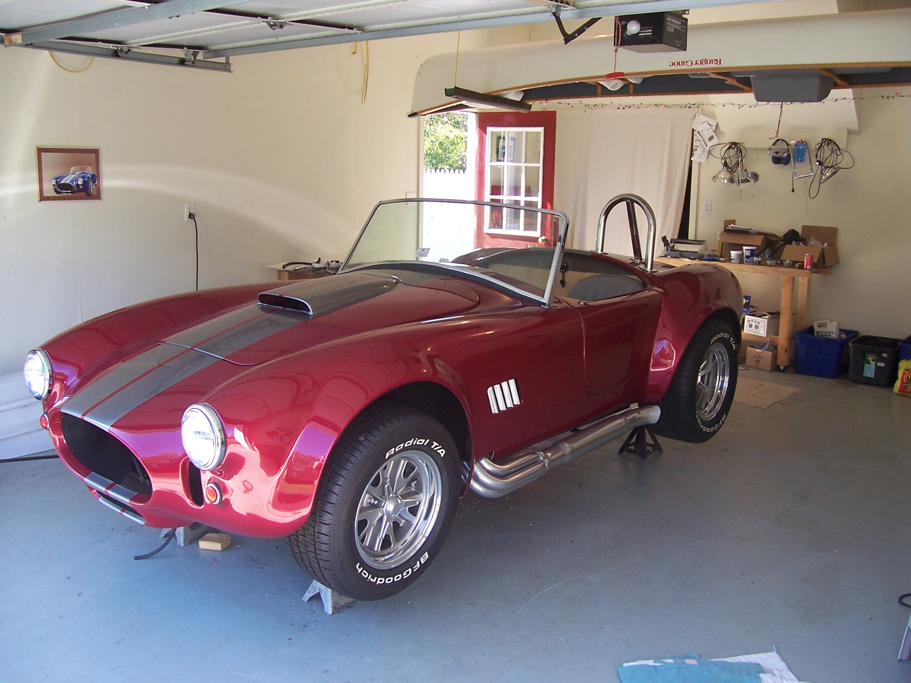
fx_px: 895
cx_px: 456
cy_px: 342
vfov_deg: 41.8
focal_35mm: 34
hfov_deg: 54.0
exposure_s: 1/90
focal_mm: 5.6
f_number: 2.7
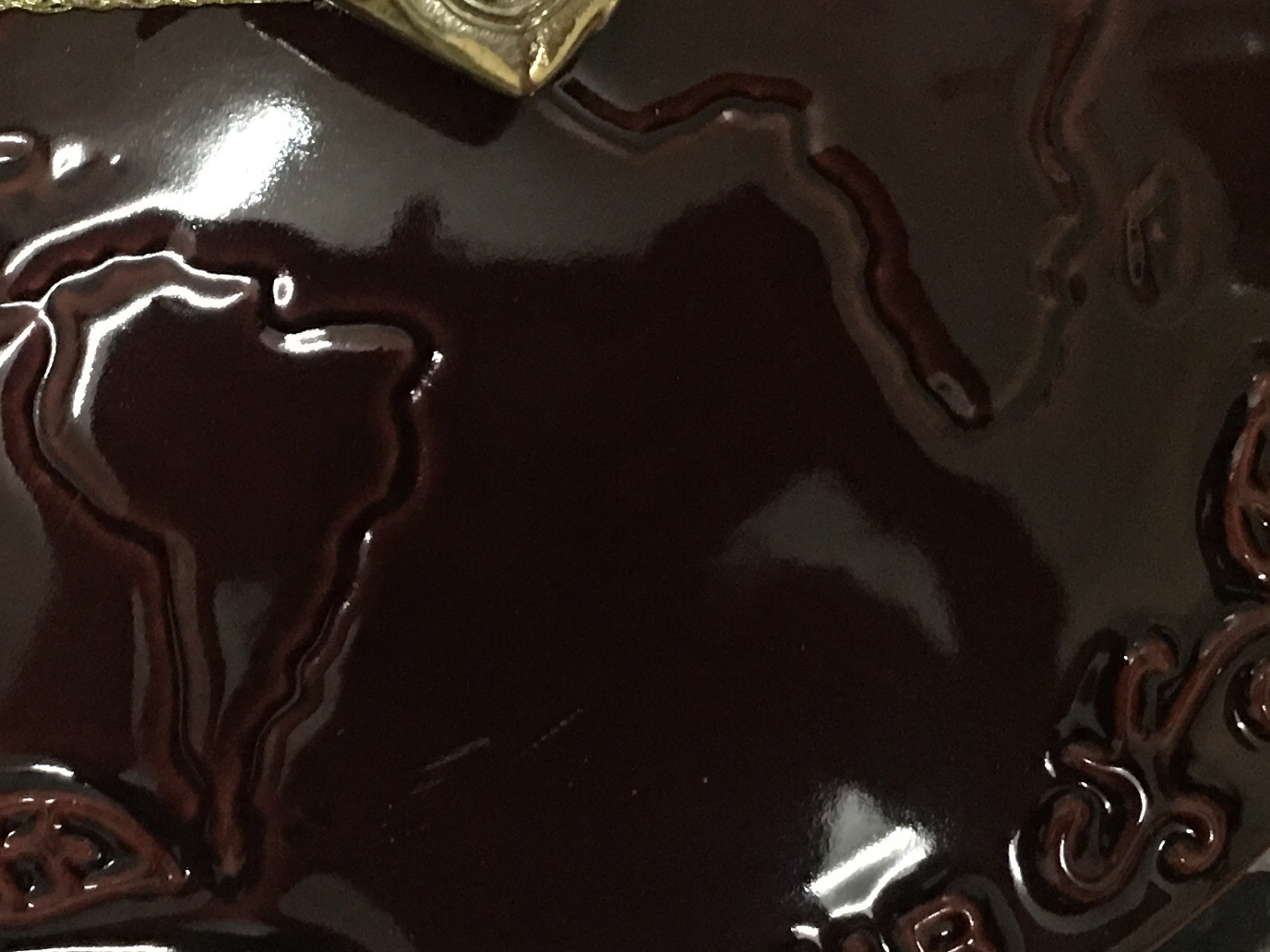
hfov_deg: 22.8
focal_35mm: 85
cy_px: 153
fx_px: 3119
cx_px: 350
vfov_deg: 17.2
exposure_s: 1/8
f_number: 2.2
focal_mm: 4.15
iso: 125
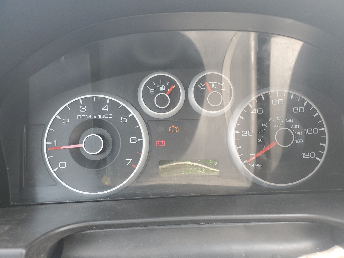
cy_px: 129
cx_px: 172
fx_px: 258
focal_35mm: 26
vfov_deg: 53.1
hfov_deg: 67.3
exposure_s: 1/120
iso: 61
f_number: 1.5
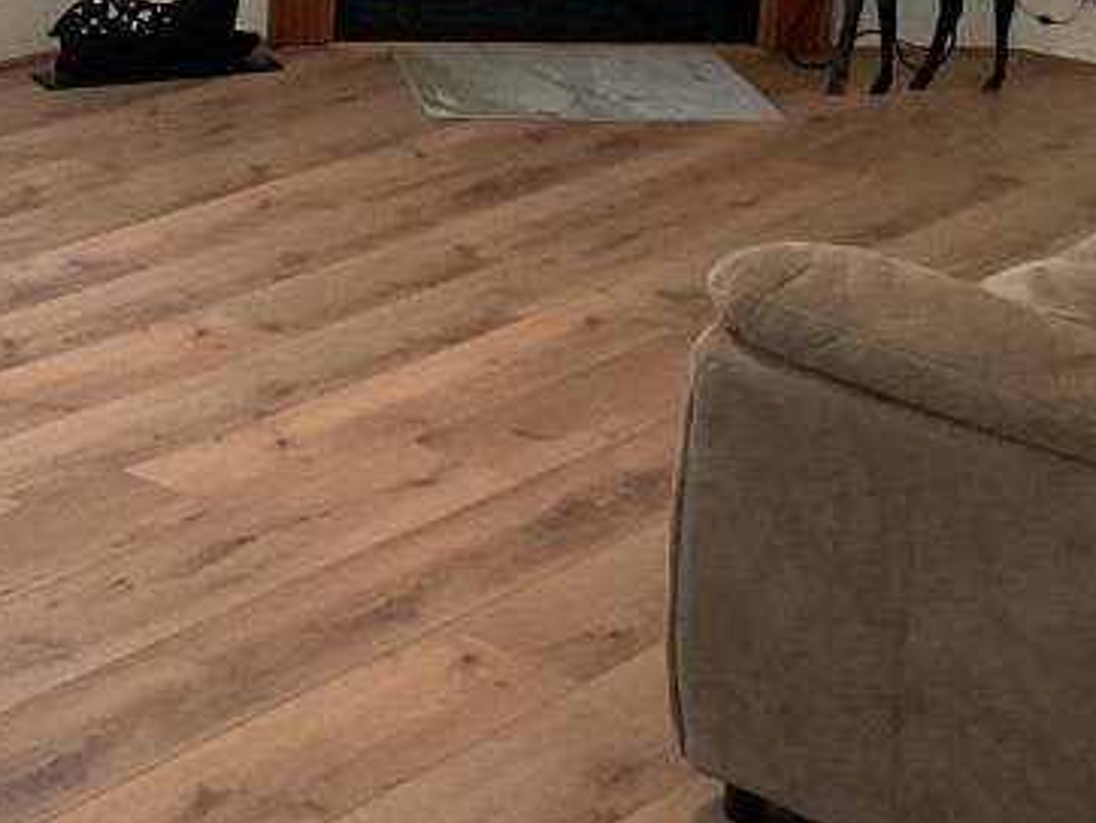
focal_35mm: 82
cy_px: 61
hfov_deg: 22.5
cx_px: -112
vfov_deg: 17.7
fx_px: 2598
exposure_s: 1/60
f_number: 1.8
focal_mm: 3
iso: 80
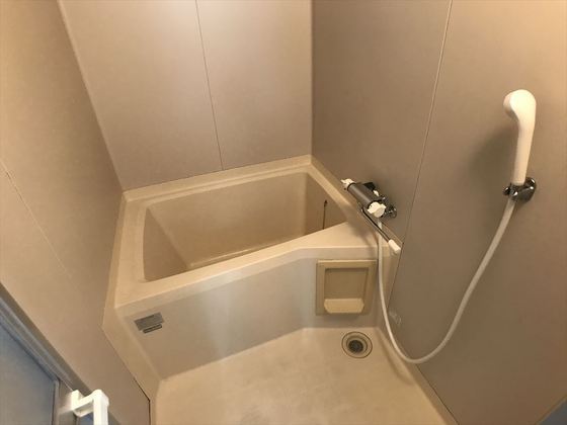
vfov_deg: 49.7
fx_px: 459
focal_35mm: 28
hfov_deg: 63.4
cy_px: 212
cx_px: 284
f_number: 1.8
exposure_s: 1/15
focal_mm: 3.99
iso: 40
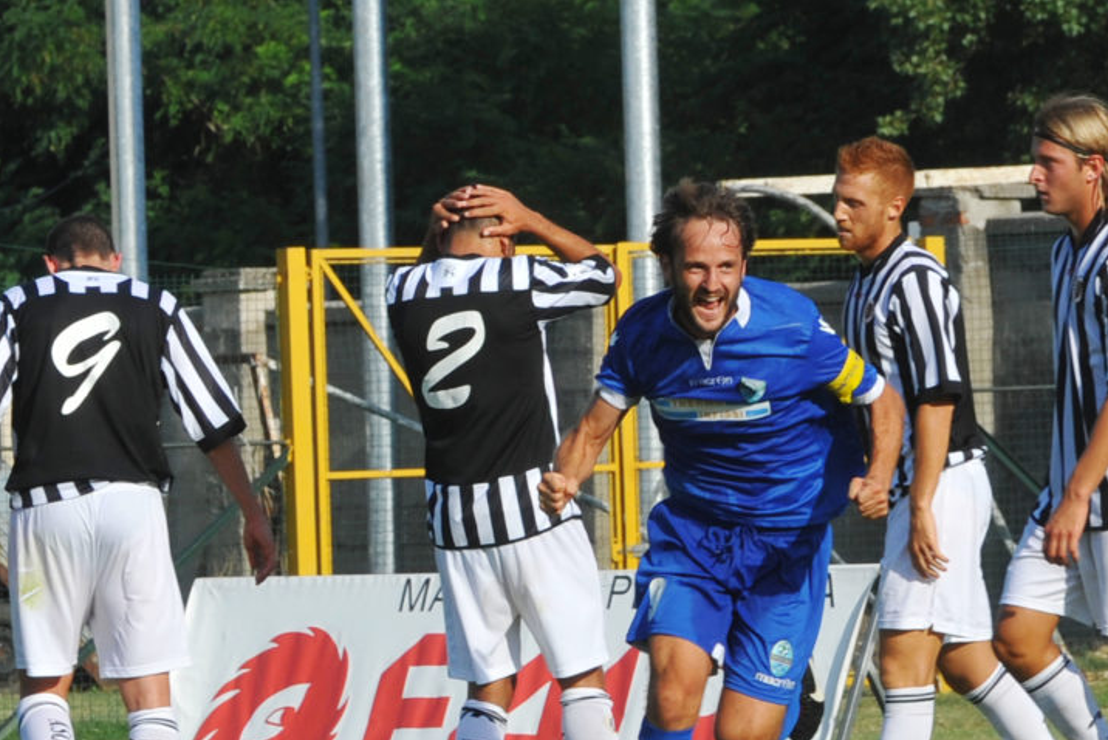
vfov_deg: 4.8
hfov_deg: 7.2
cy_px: 492
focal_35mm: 286
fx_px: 8806
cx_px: 577
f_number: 10
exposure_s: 1/500
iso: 400
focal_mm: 200
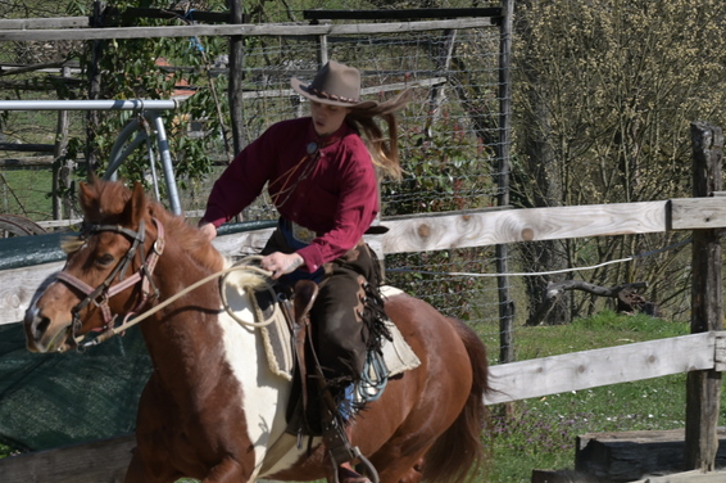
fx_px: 4270
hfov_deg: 9.7
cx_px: 298
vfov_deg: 6.5
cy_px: 410
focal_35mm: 212
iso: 200
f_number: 9
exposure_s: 1/500
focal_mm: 120
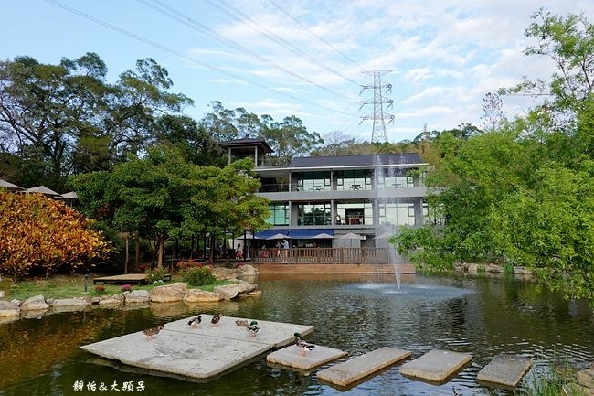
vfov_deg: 53.1
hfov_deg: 73.8
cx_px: 297
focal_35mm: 24
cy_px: 198
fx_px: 396
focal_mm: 9
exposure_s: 1/320
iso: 125
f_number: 4
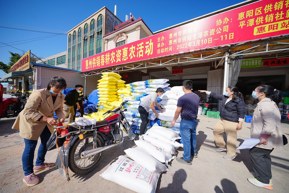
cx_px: 144
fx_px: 96
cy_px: 96
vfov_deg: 90.0
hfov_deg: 112.6
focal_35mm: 12
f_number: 5.6
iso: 100
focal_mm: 12
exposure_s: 1/500
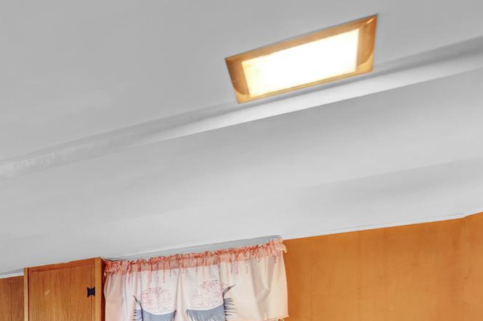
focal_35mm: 43
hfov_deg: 31.7
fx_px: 577
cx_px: -178
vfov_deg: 26.9
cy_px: 402
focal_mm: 14
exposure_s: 1/8
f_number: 8
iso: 1600
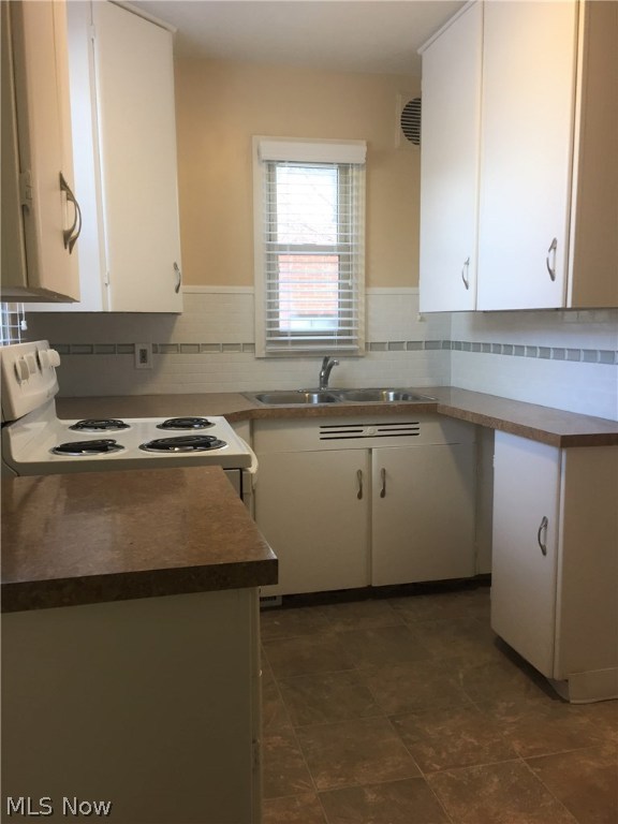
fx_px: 690
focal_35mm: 29
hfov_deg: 48.2
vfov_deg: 61.7
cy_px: 412
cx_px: 309
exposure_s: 1/30
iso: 32
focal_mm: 4.15
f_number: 2.2
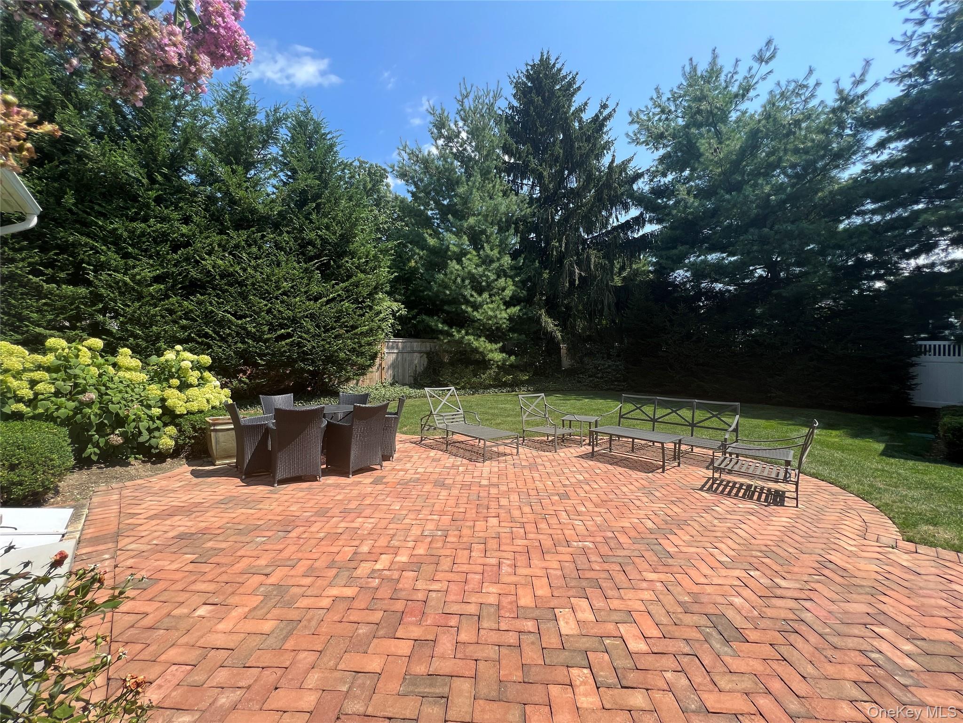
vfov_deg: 89.9
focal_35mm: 13
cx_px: 482
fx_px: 362
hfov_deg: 106.2
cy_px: 362
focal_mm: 1.57
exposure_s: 1/576
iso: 32
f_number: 1.8
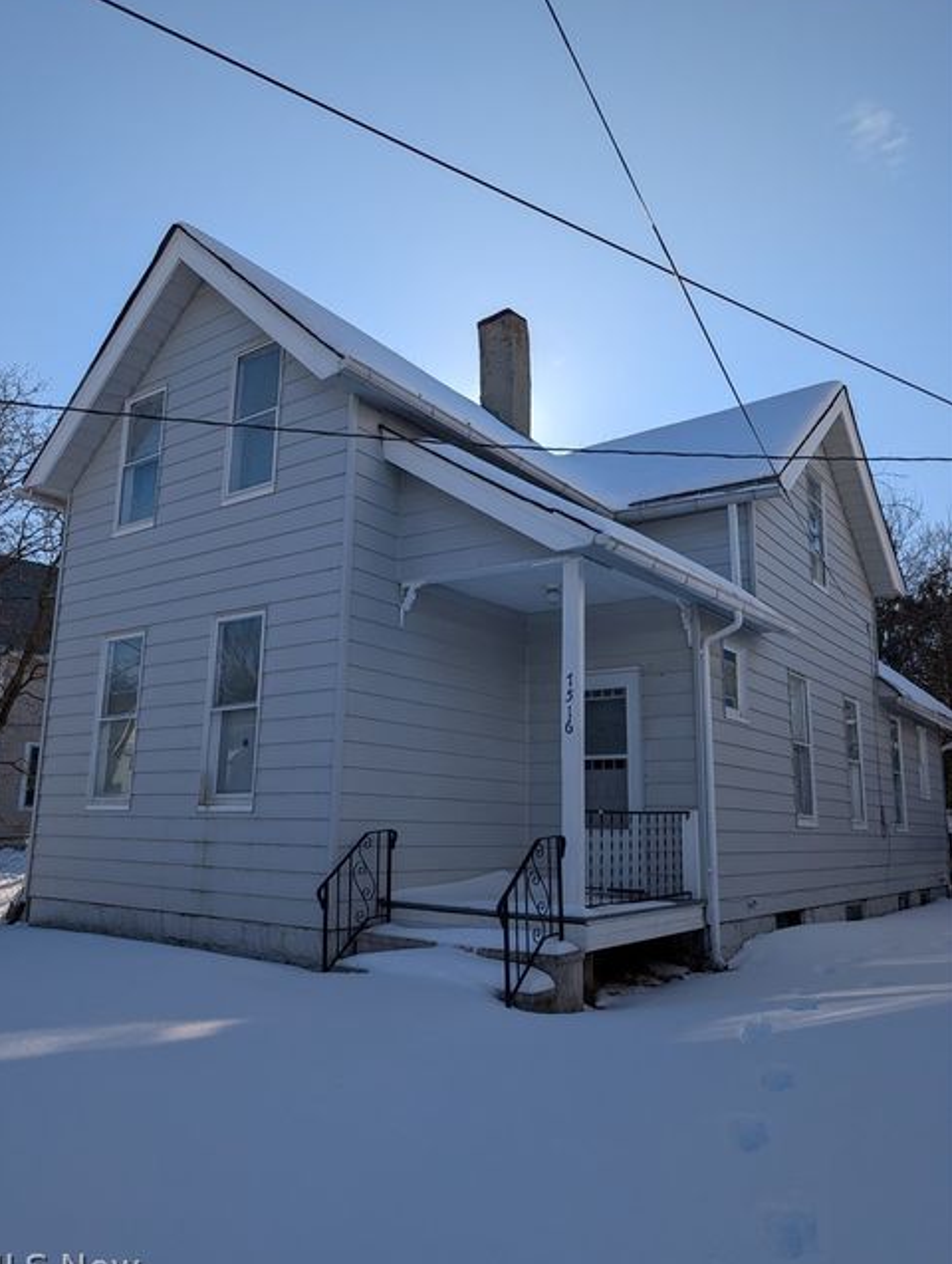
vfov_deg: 69.3
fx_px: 914
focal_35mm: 25
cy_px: 639
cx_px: 458
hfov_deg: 55.0
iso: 22
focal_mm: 6.9
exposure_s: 1/2688
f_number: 1.68
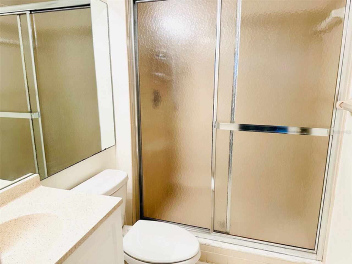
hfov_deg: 71.6
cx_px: 176
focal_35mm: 24
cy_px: 132
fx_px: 244
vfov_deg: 56.8
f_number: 1.78
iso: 160
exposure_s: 1/120
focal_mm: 6.86
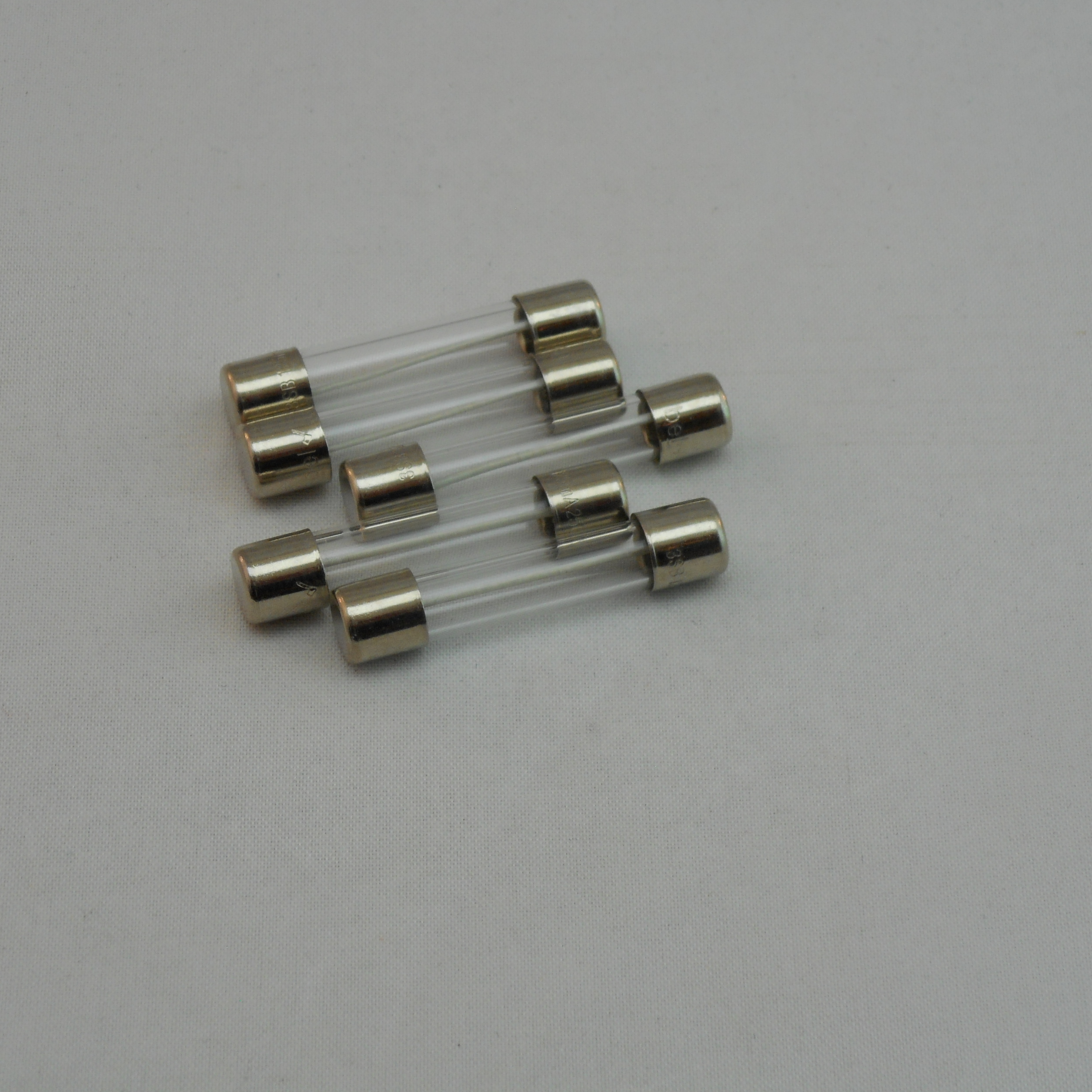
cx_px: 538
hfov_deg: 13.3
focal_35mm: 131
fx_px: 4675
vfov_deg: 13.3
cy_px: 506
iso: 125
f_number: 5.8
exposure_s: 1/60
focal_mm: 18.2
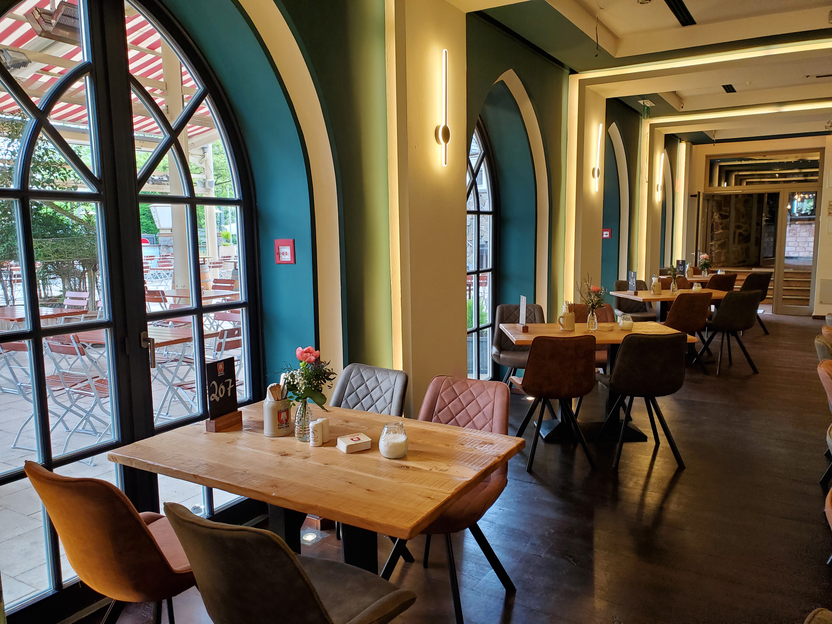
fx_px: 625
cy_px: 312
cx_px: 416
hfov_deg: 67.3
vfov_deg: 53.1
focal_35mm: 26
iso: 125
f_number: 2.4
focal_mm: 4.3
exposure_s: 1/97
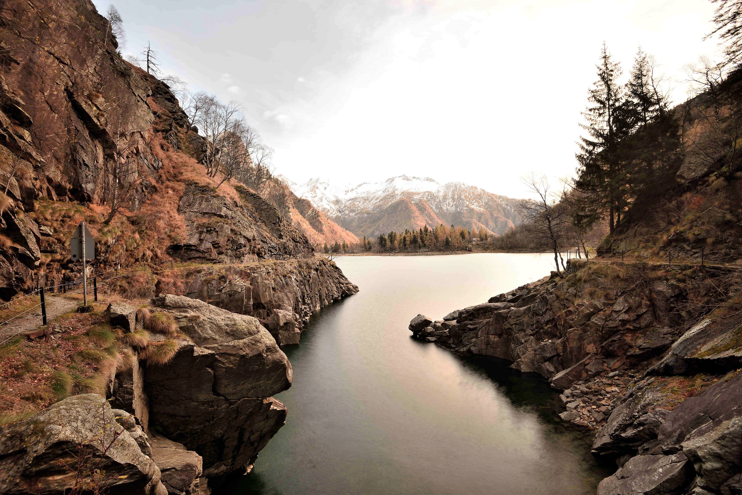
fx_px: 330
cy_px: 248
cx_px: 371
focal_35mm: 16
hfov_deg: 96.7
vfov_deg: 73.8
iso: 100
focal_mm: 16
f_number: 8
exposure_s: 2.5
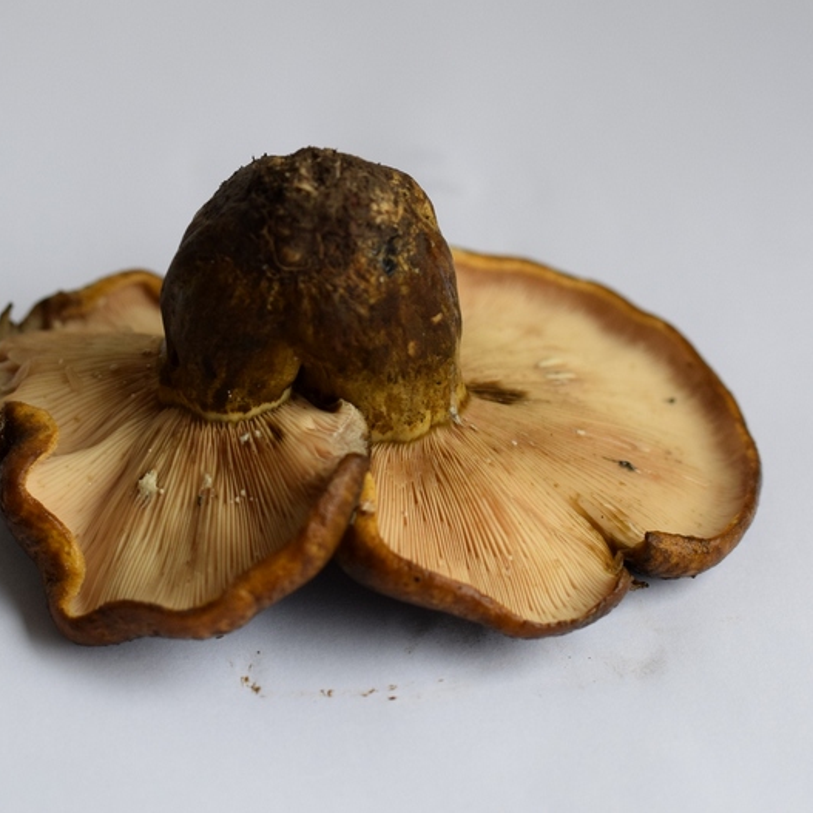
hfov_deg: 15.0
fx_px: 3082
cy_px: 403
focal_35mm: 116
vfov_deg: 15.0
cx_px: 406
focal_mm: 60
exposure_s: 1/125
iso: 800
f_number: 4
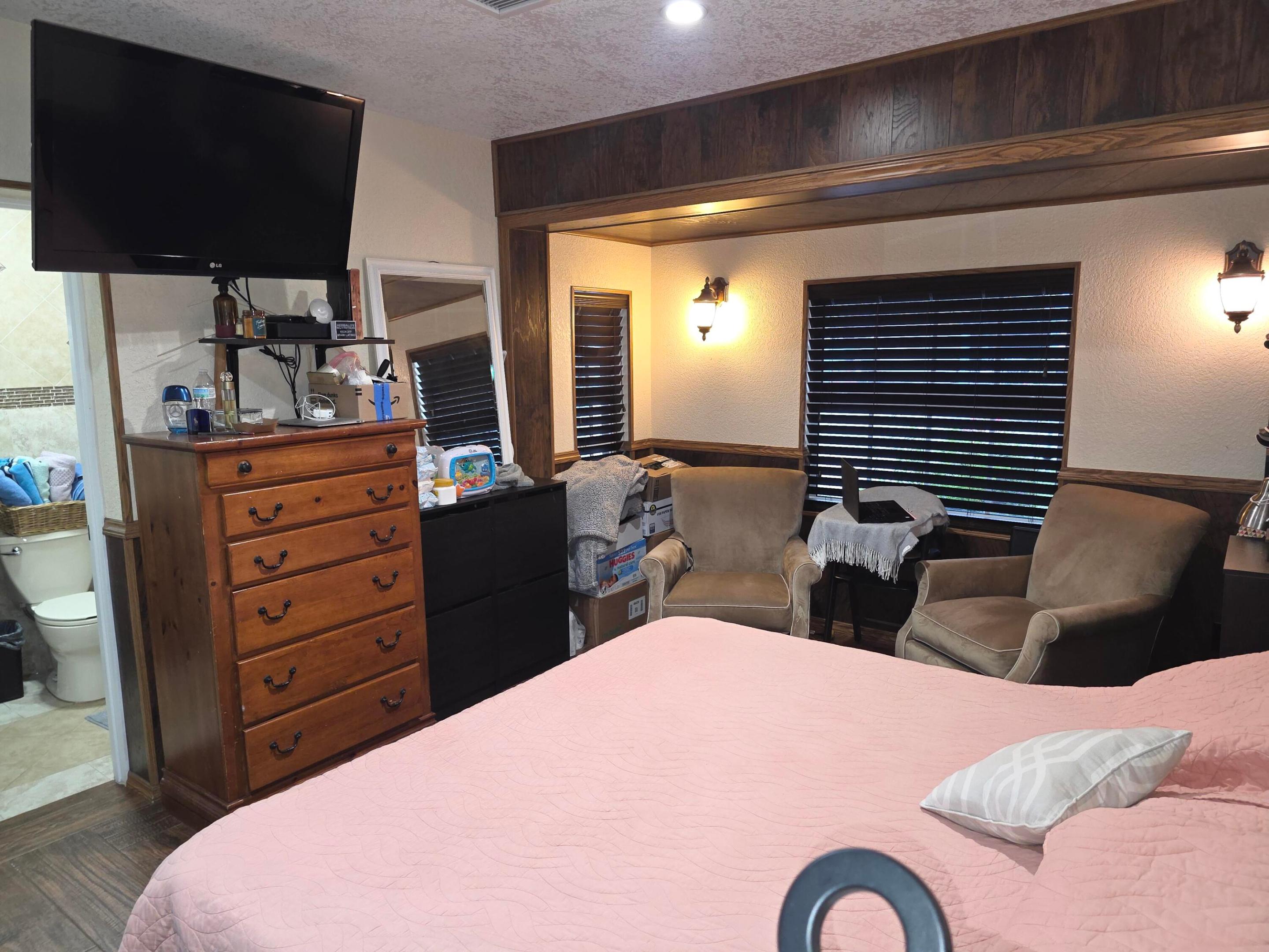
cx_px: 634
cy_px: 476
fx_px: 843
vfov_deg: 58.9
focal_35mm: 23
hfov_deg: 73.9
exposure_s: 1/24
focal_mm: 6.3
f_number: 1.7
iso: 125
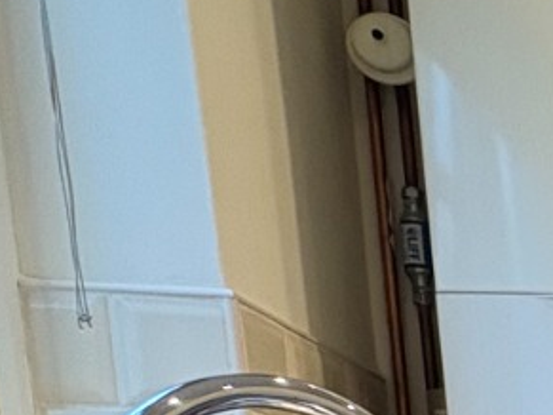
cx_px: 1237
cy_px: 687
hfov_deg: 16.1
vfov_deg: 16.7
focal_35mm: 77
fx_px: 1230
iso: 320
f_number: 2.2
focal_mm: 2.22
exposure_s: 1/50
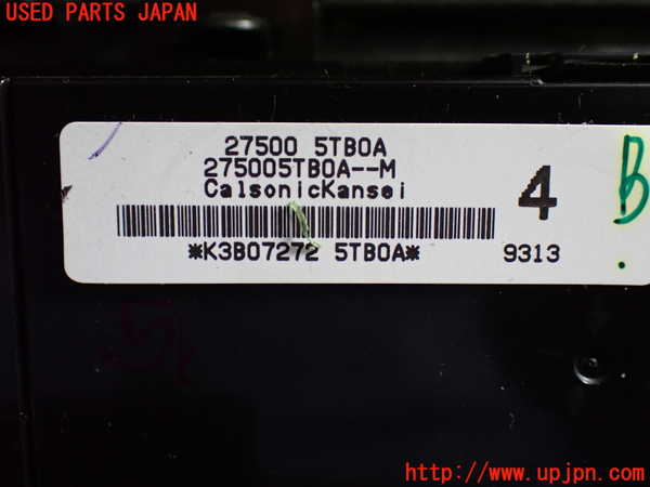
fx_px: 770
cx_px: 325
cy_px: 244
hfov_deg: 45.8
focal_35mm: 41
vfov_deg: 35.1
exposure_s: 1/125
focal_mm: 7.31
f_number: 2.8
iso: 800
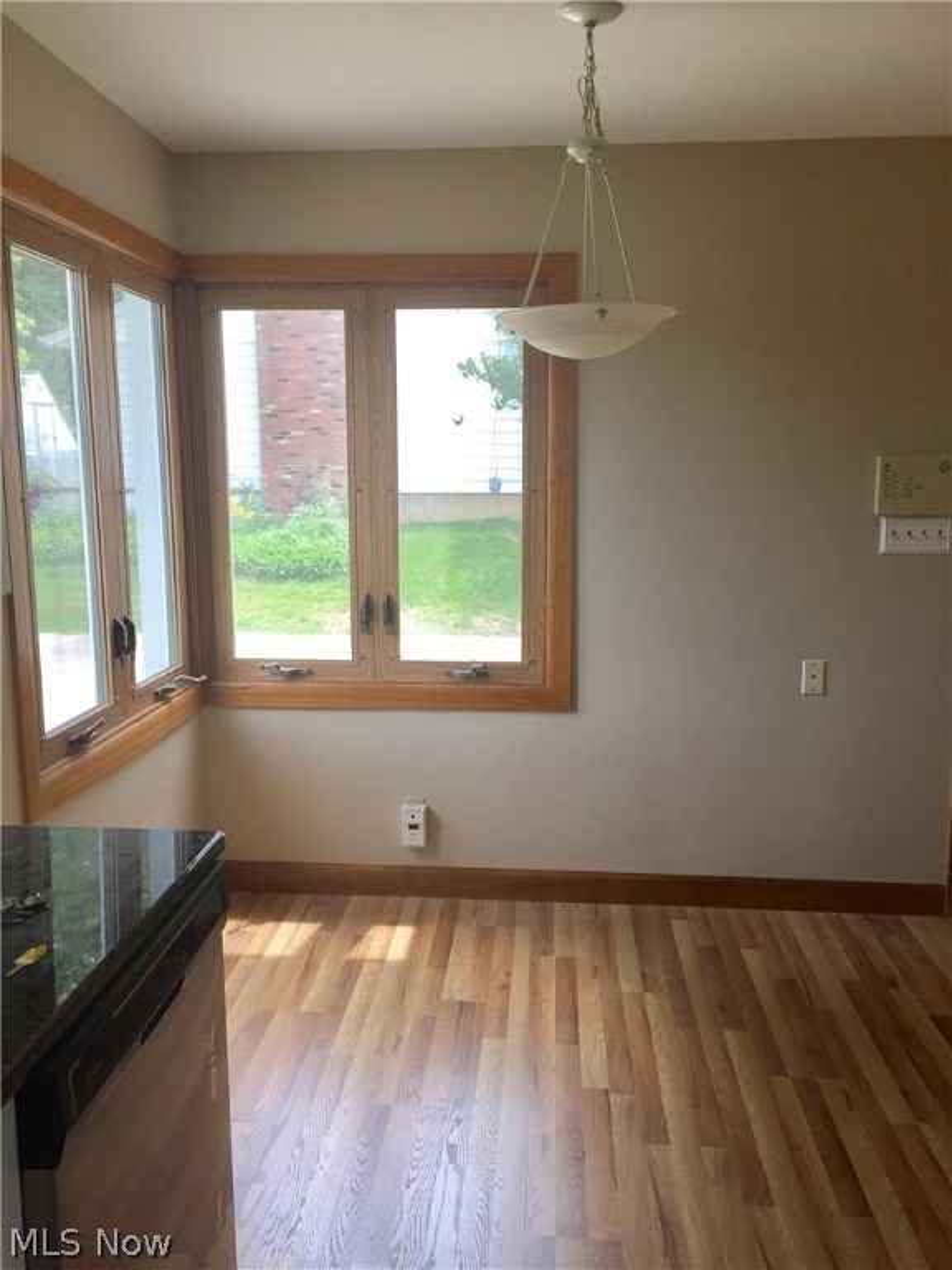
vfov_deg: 61.7
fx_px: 1063
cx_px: 476
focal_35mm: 29
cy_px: 635
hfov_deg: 48.2
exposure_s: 1/60
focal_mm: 4.15
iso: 32
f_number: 2.2
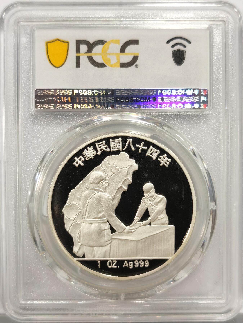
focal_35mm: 54
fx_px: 505
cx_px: 122
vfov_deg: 35.5
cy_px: 162
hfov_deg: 27.0
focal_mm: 5.56
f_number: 16
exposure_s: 1/100
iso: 80
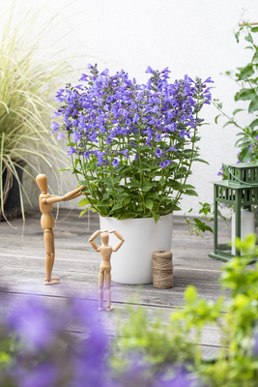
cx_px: 129
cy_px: 194
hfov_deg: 13.1
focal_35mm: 105
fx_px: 1128
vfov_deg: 19.4
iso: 500
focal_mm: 105
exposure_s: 1/400
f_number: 5.6
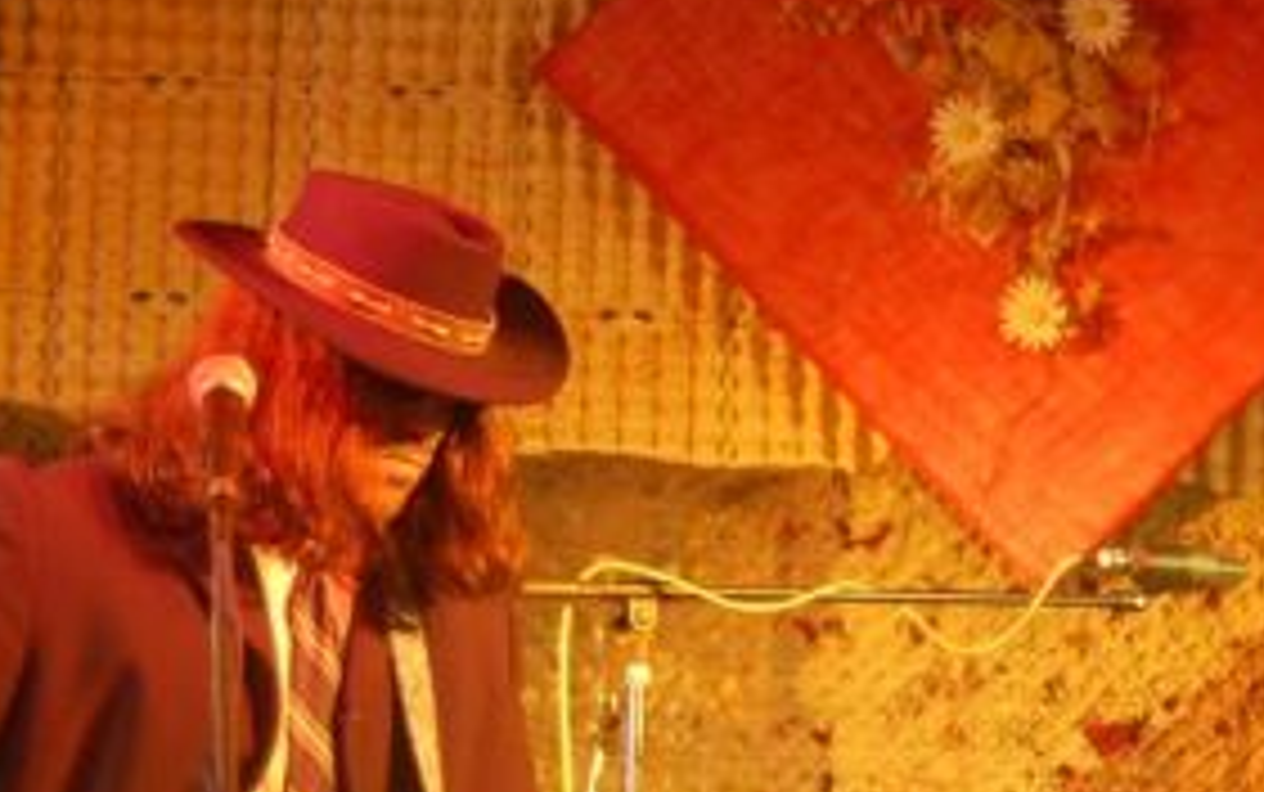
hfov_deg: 17.8
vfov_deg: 11.4
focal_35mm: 113
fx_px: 3895
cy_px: 981
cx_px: 1390
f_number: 4
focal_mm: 26
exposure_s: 1/30
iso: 500
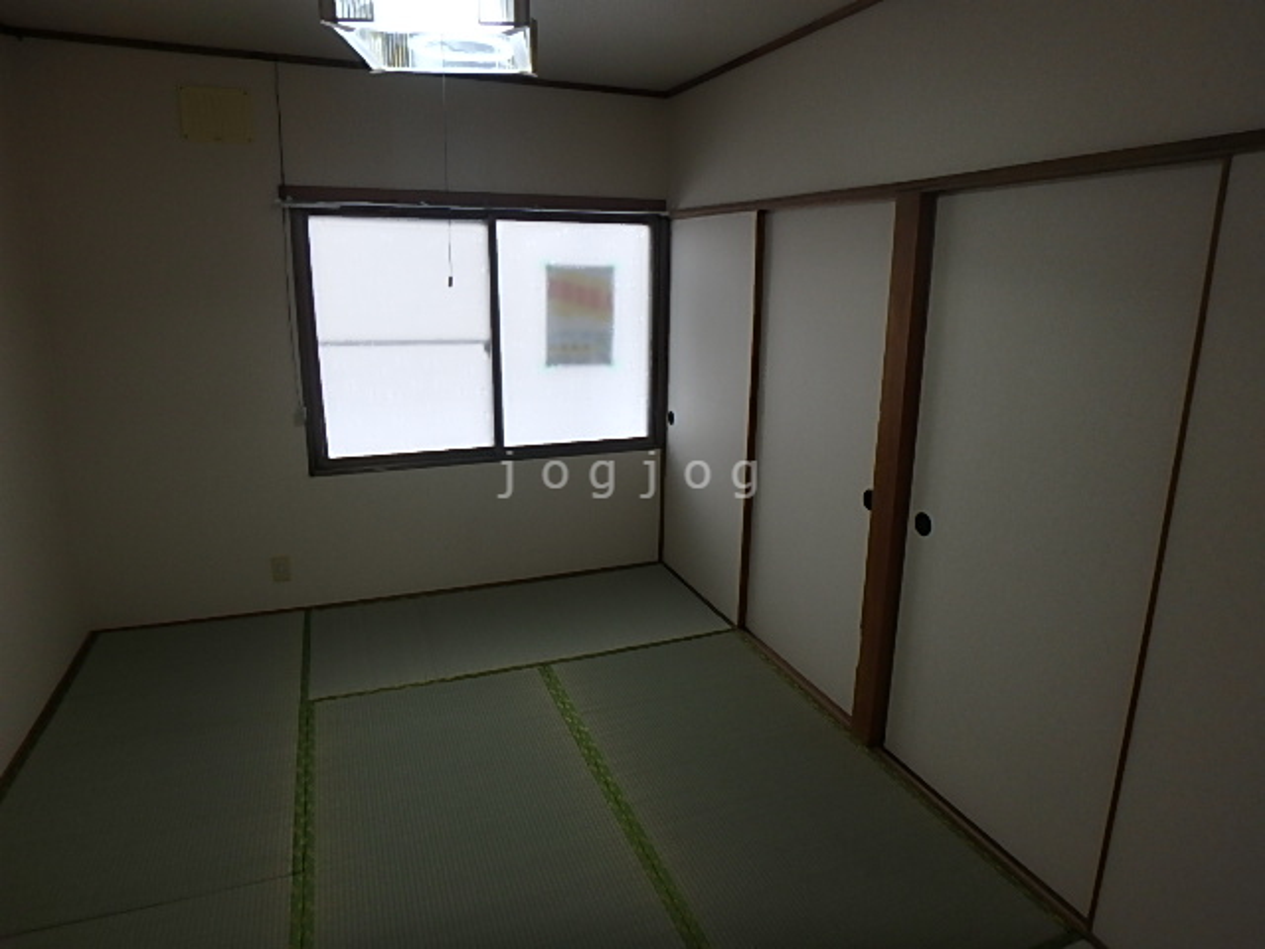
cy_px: 474
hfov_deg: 79.0
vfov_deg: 63.4
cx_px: 632
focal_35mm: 21
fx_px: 767
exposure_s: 1/80
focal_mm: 3.7
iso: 125
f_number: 3.5
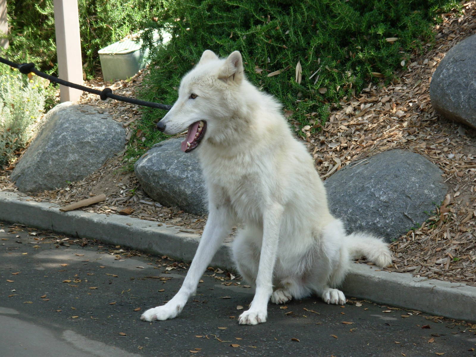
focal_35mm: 153
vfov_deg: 9.7
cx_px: 238
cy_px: 178
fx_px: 2104
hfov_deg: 12.9
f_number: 4.7
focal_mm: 25.3
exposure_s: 1/102
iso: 50
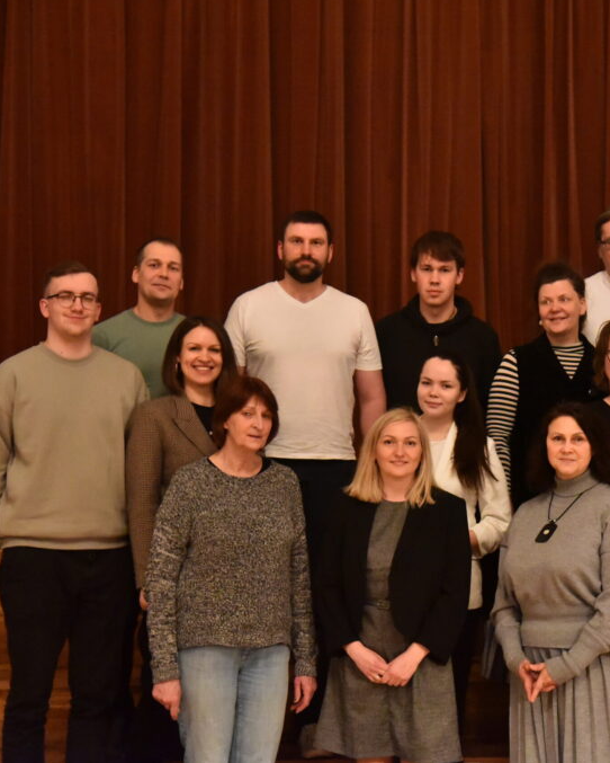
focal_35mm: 88
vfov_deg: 21.7
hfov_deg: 17.4
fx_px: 1985
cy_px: 380
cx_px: 430
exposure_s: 1/200
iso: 12800
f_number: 4
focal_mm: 62
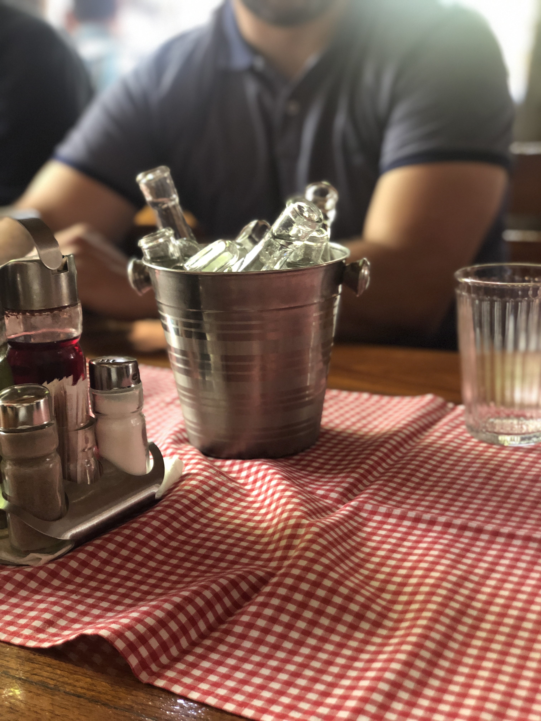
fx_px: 1084
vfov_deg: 36.8
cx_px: 270
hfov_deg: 28.0
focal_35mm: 52
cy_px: 360
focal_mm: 6
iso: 160
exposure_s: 1/15
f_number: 2.4
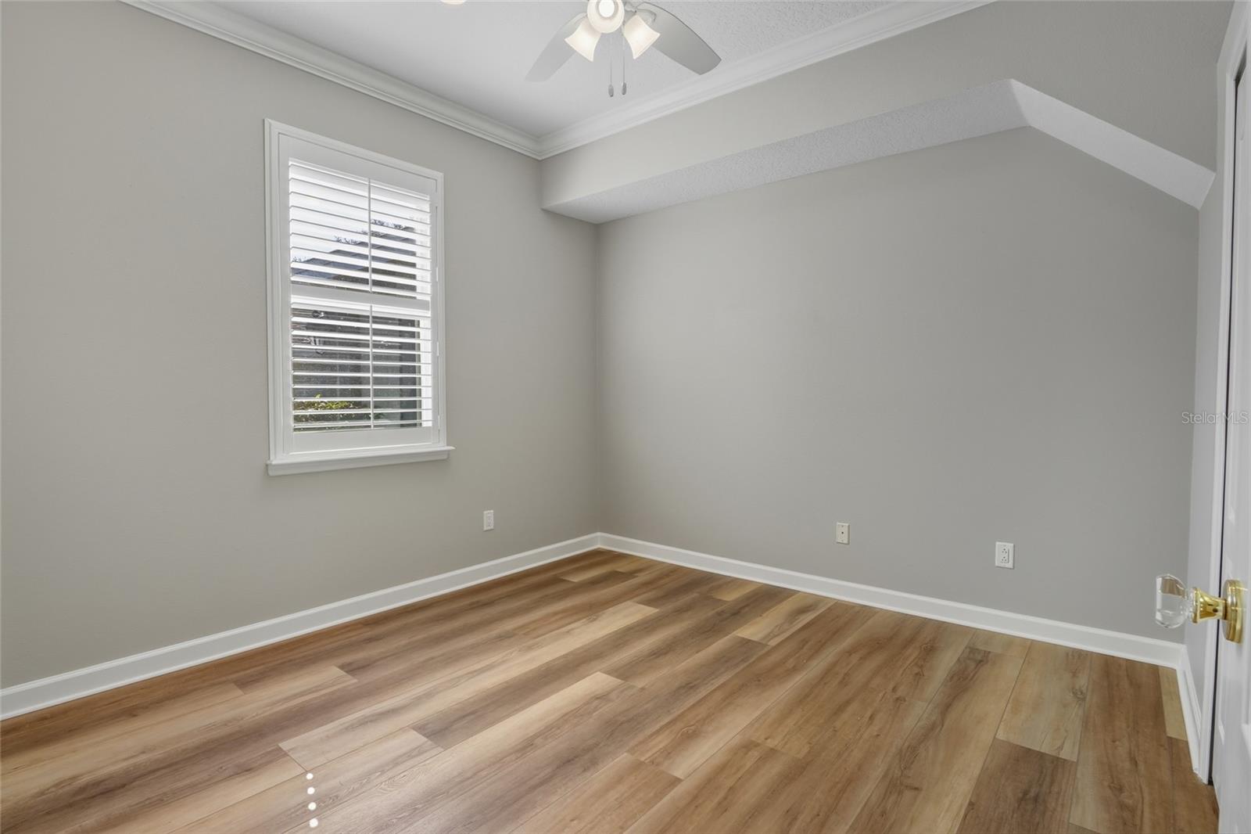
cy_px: 417
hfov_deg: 95.0
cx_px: 626
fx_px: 573
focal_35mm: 16
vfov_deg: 72.0
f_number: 8
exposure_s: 1/200
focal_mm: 11
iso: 200
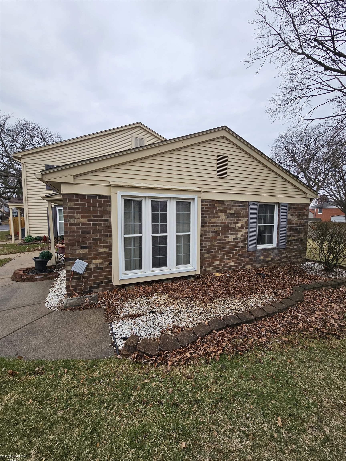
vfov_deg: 106.2
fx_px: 173
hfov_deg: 89.9
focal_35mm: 13
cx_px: 173
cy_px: 230
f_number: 2.2
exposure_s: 1/1584
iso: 50
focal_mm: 2.2
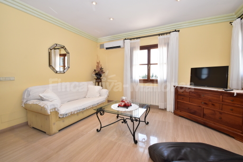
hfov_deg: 100.4
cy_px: 81
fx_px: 101
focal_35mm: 15
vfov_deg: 77.3
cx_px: 122
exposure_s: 1/80
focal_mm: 10
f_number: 8
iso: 800
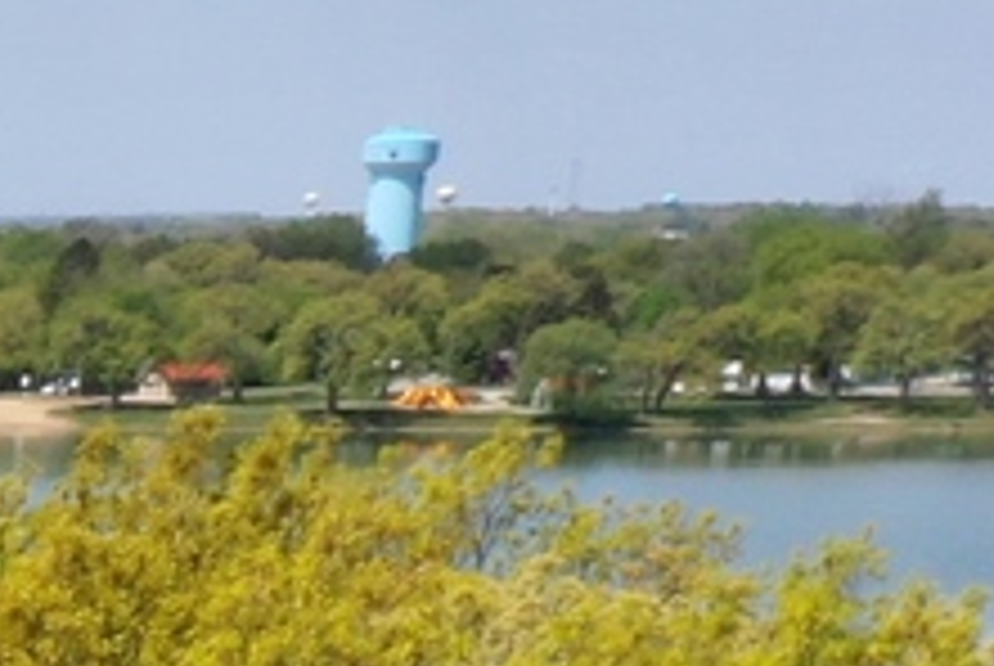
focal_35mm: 205
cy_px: 2016
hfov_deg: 8.4
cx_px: -2037
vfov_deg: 6.2
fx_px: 5668
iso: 100
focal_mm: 10.26
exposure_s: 1/240
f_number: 11
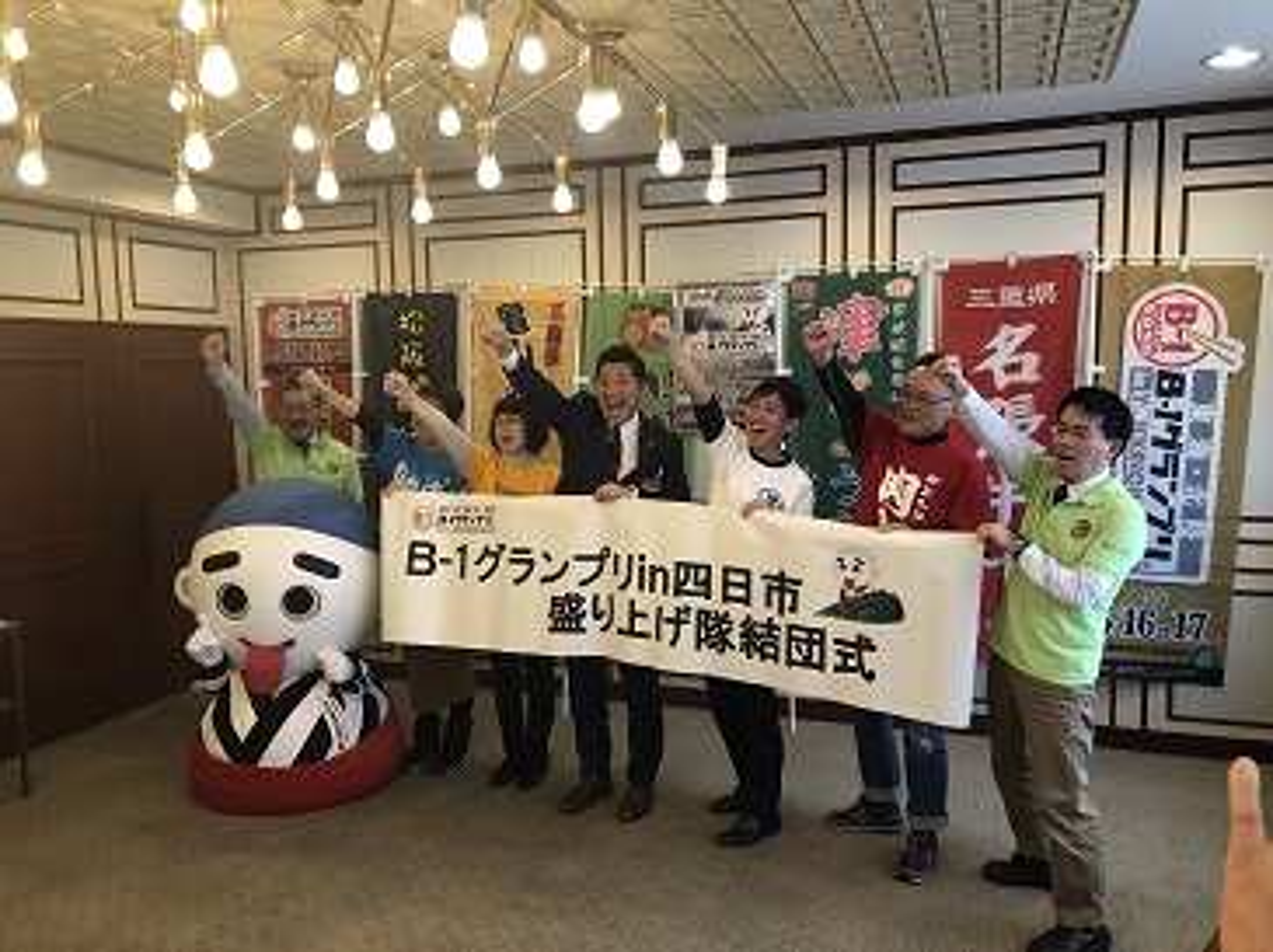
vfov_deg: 49.7
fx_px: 1029
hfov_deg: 63.5
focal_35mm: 28
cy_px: 476
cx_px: 636
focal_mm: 3.99
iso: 32
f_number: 1.8
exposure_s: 1/30
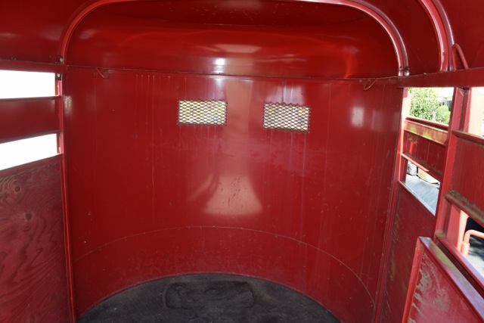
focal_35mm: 27
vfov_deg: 48.0
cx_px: 242
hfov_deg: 67.4
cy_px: 162
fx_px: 363
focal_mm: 18
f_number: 5.6
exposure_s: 1/125
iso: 360
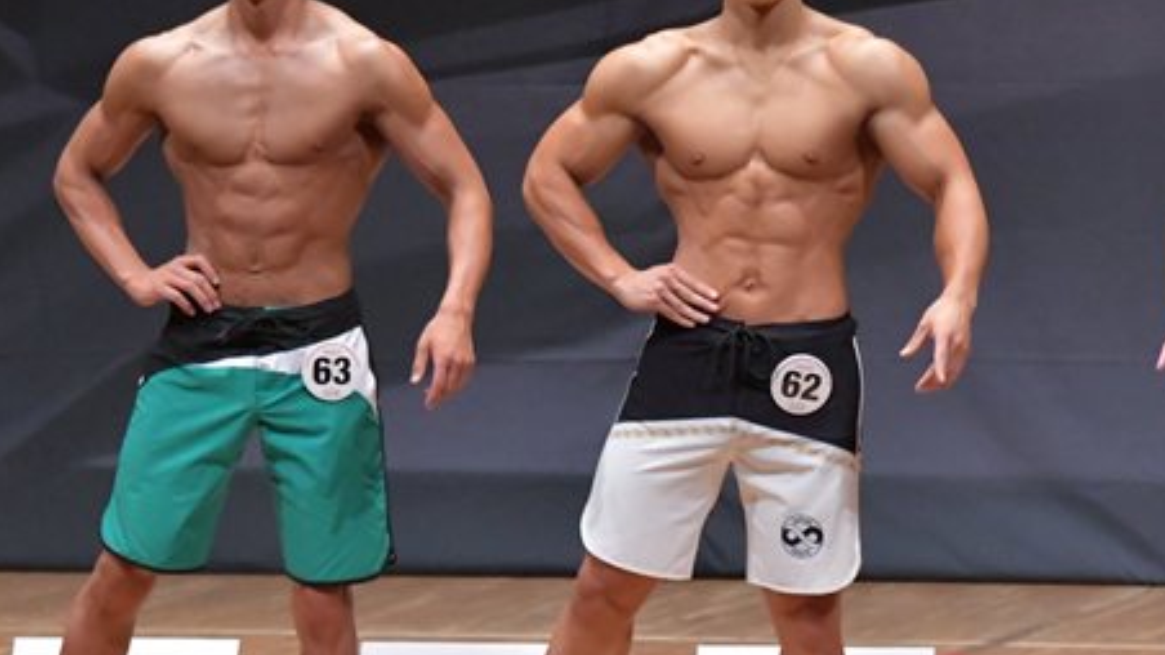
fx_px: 13311
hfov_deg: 5.0
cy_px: 395
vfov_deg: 2.8
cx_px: 615
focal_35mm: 431
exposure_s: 1/400
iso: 8000
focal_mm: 160
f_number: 5.6
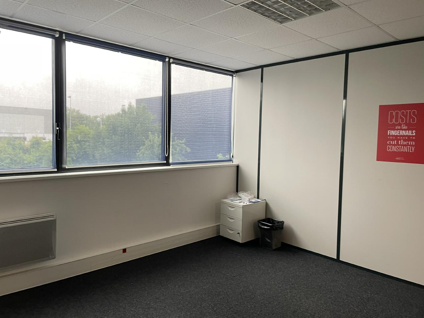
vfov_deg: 53.1
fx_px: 318
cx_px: 212
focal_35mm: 26
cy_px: 159
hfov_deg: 67.3
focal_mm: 4.2
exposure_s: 1/50
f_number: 1.6
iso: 80
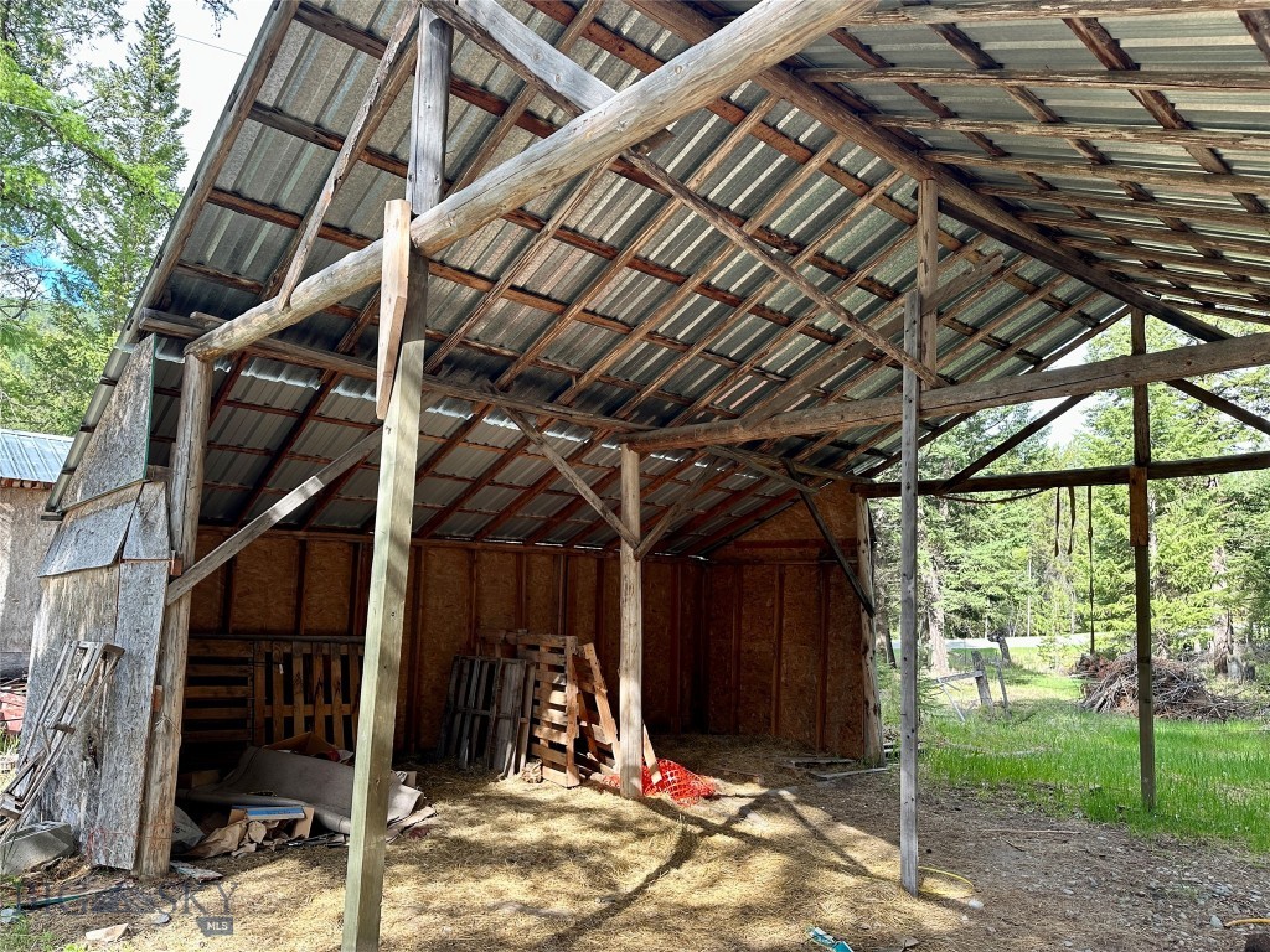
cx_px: 635
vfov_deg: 56.8
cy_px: 476
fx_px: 881
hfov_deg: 71.6
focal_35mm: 24
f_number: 1.78
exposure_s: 1/315
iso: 80
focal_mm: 6.86
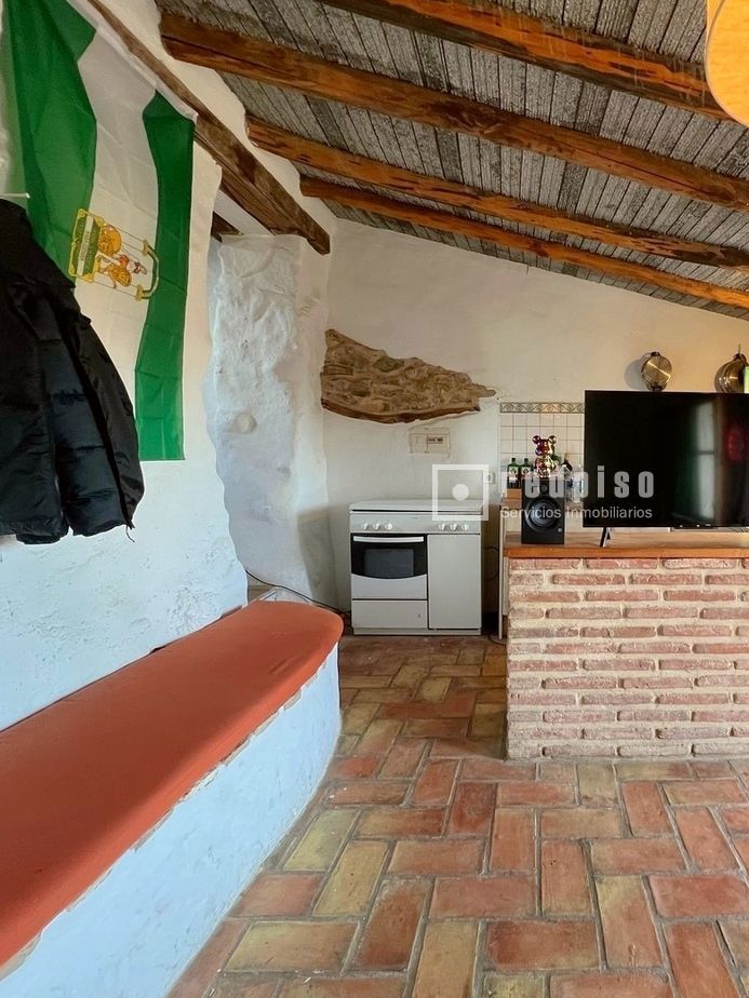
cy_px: 494
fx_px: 519
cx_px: 545
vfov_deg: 87.8
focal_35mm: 18
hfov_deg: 67.8
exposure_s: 1/60
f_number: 1.8
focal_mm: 1.57
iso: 250
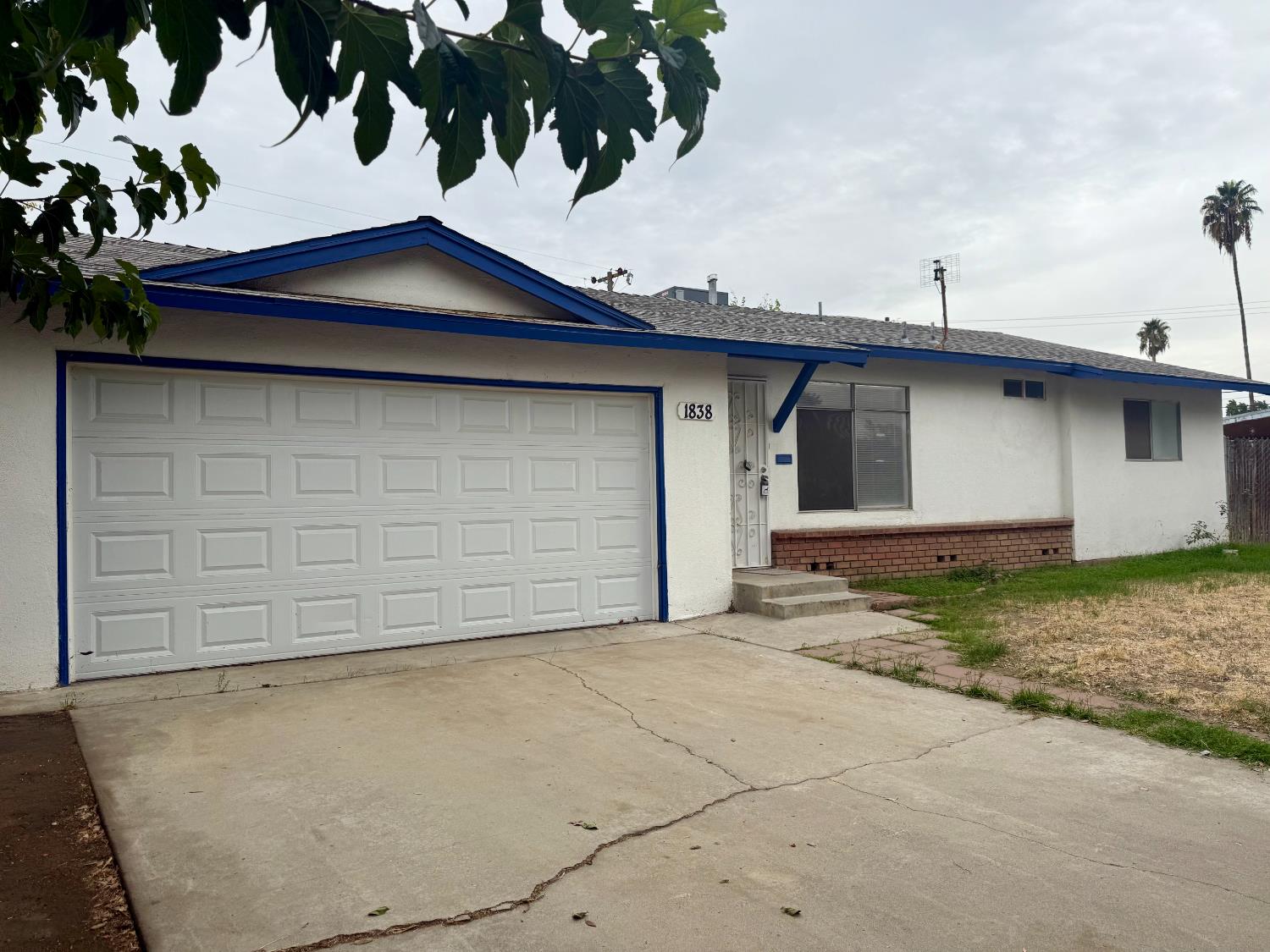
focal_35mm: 24
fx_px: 881
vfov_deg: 56.8
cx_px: 635
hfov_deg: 71.6
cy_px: 476
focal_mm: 6.76
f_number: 1.78
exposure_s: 1/2801
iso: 80
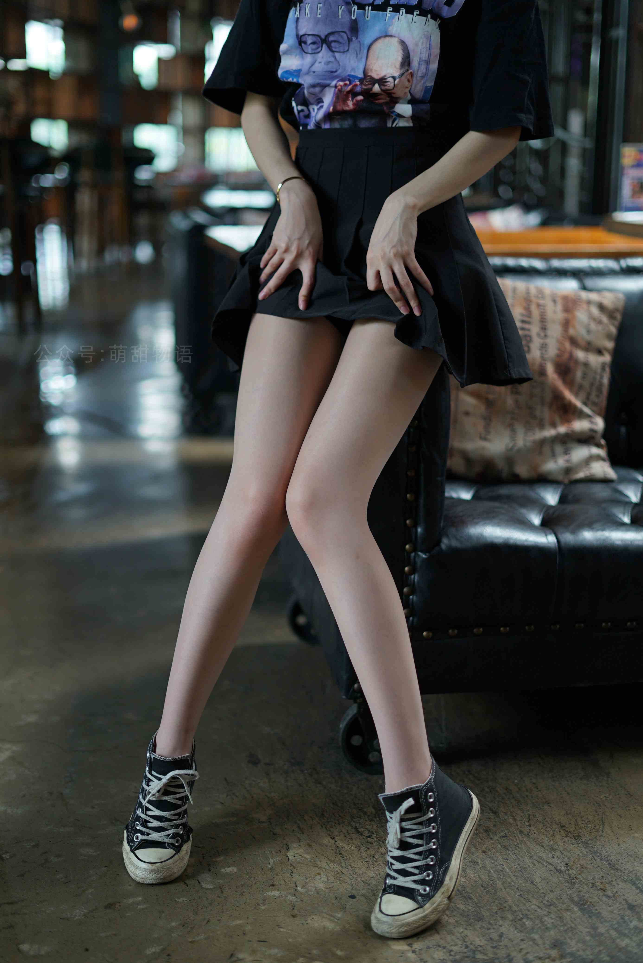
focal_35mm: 51
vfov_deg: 38.9
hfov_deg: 26.5
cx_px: 317
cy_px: 489
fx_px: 1365
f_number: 1.8
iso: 200
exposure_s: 1/200
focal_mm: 50
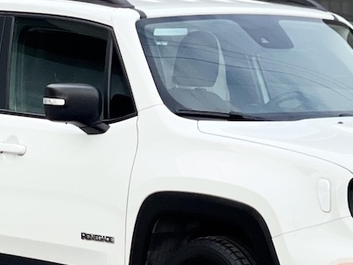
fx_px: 2019
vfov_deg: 7.5
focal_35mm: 198
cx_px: 194
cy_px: 201
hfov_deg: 10.0
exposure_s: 1/121
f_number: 2.2
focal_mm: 7.5
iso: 125
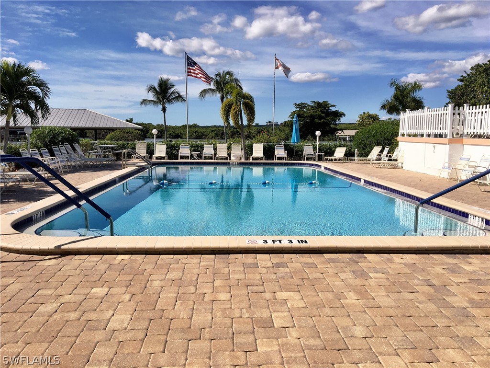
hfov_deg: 61.7
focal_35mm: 29
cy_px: 184
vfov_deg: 48.2
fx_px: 411
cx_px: 245
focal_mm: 4.15
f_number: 2.2
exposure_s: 1/3205
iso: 25
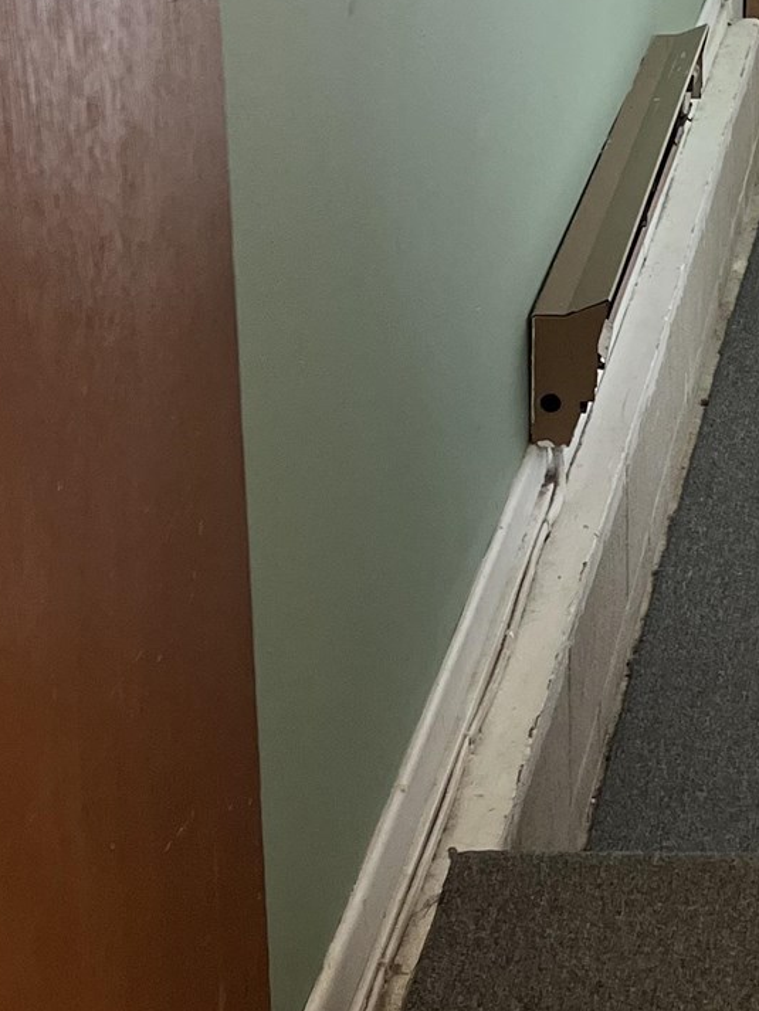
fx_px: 2455
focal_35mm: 84
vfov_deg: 21.9
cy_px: -133
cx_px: 1057
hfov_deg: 16.4
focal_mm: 5.1
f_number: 1.6
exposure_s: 1/120
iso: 125
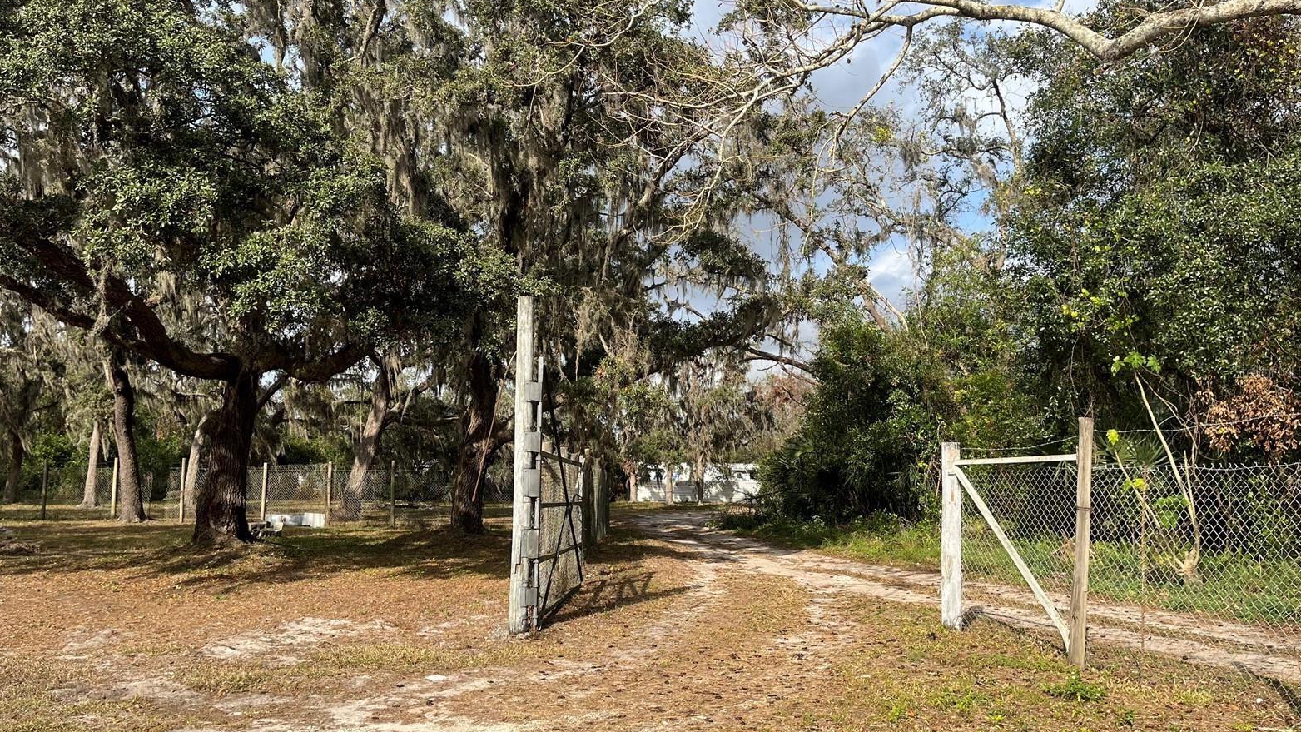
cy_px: 371
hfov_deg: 66.1
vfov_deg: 40.2
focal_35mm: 29
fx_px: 1000
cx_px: 645
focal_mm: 5.1
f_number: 1.6
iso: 50
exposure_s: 1/2024
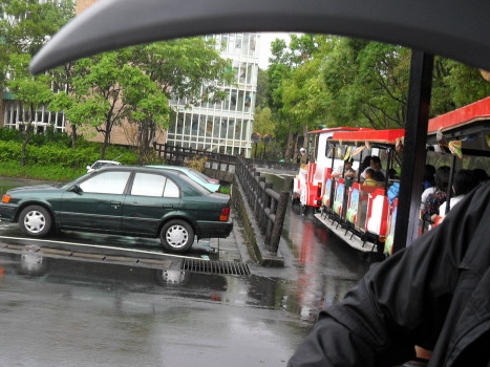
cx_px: 195
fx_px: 679
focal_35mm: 48
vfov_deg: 30.2
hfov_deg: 39.5
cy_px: 209
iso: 100
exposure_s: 1/180
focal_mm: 6.2
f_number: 2.8
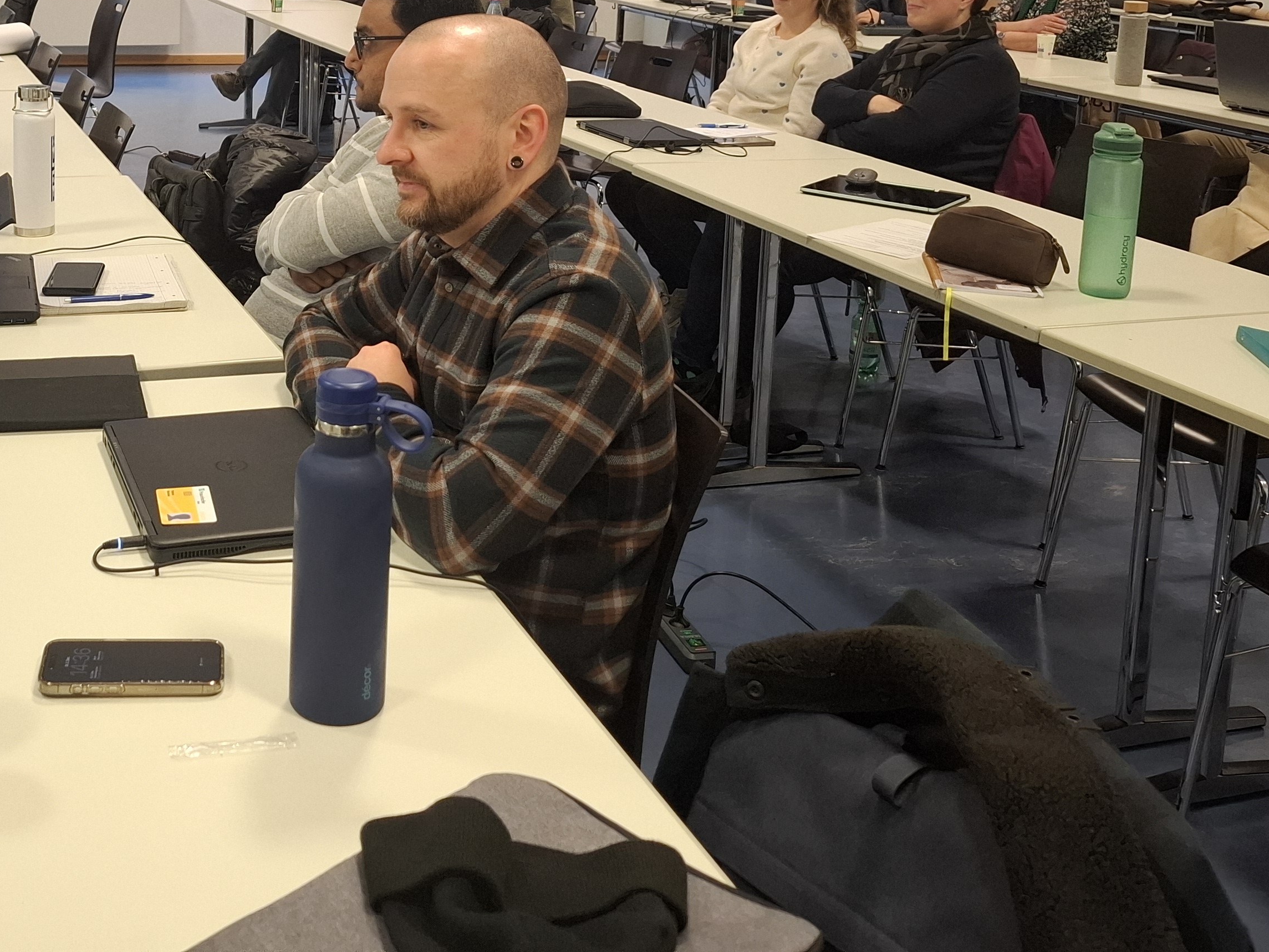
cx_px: 347
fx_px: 1503
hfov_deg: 44.5
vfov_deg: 33.4
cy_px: 104
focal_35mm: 41
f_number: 1.8
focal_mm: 5.54
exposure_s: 1/100
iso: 250
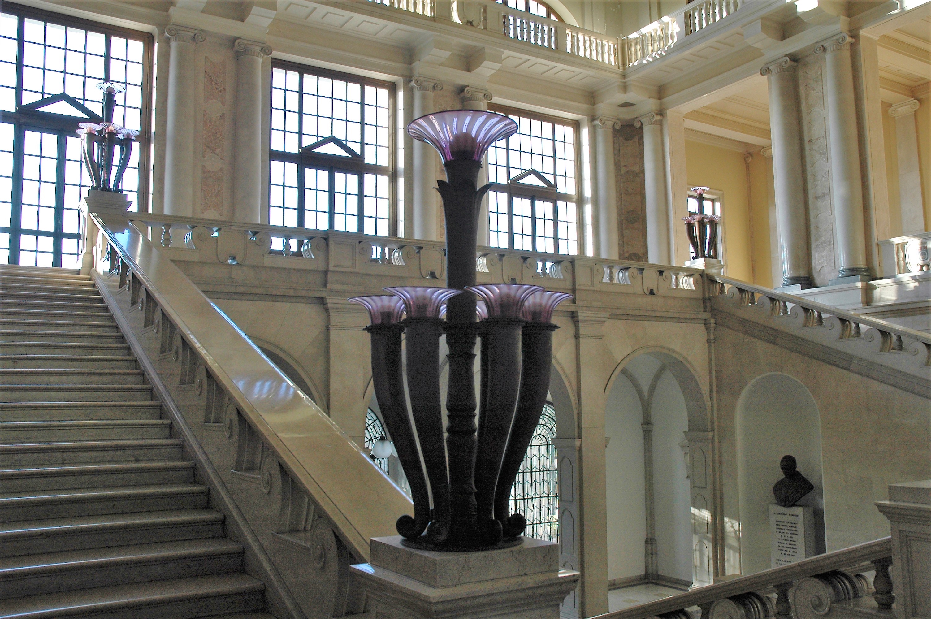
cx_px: 466
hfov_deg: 57.3
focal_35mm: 33
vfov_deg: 39.9
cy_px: 310
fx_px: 853
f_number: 5.6
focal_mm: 22
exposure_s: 1/125
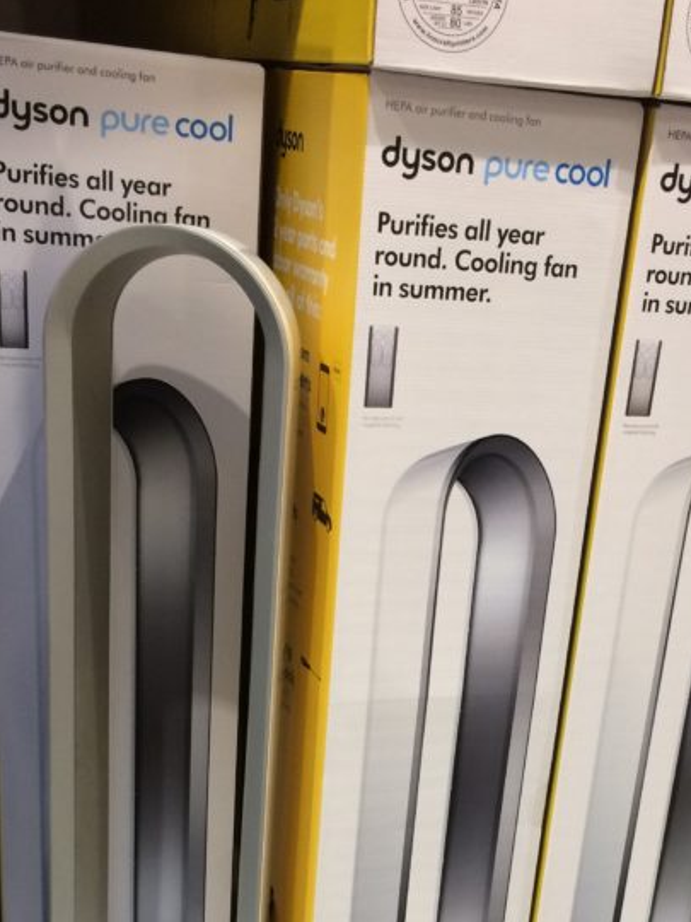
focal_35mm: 55
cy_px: 842
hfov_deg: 26.5
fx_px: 1464
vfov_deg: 33.0
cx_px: 435
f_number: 2.2
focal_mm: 4.15
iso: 100
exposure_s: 1/30
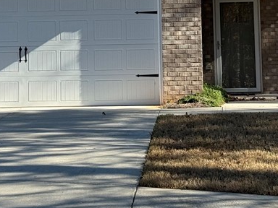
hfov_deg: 15.4
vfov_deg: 11.3
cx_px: 141
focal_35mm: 128
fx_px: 1028
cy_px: -50
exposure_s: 1/1883
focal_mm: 6.76
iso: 64
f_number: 1.78
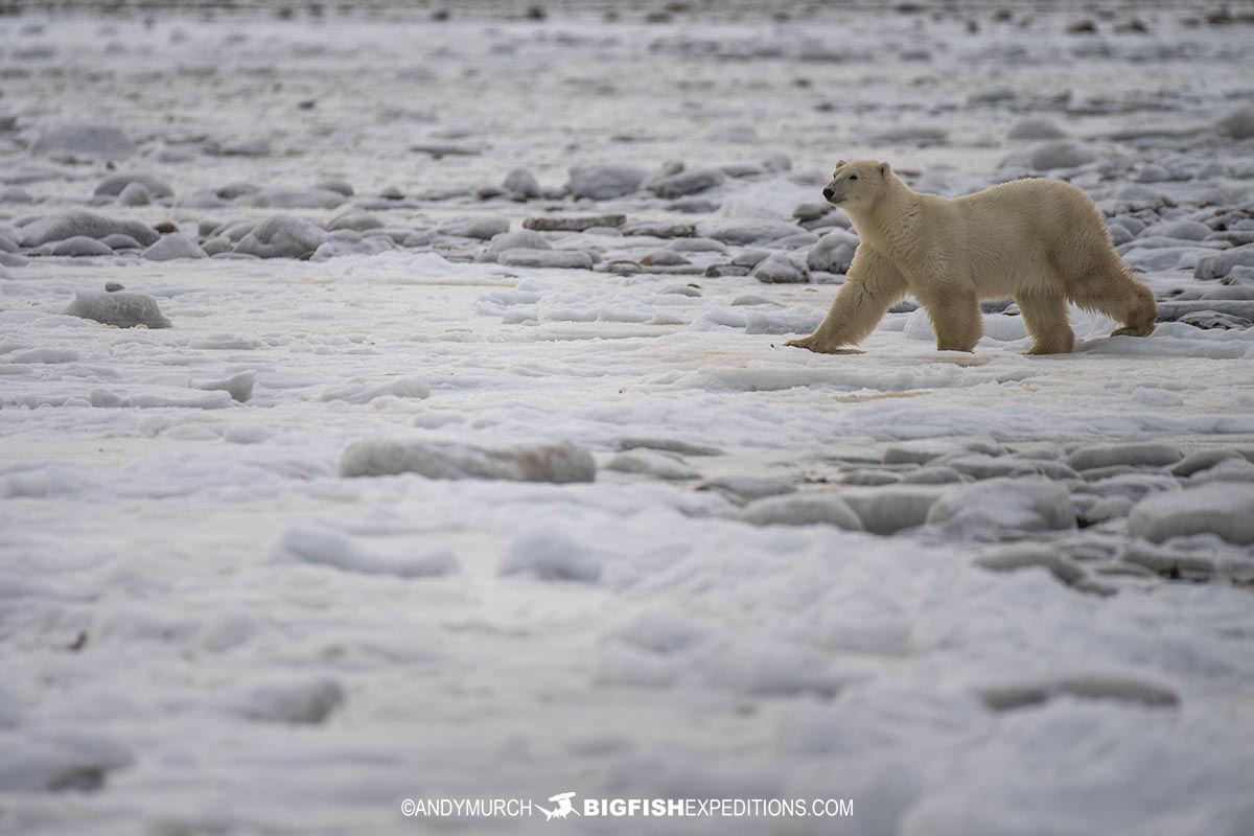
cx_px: 627
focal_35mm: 600
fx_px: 20898
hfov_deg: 3.4
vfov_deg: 2.3
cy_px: 418
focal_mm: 600
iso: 360
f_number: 6.3
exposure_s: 1/1000
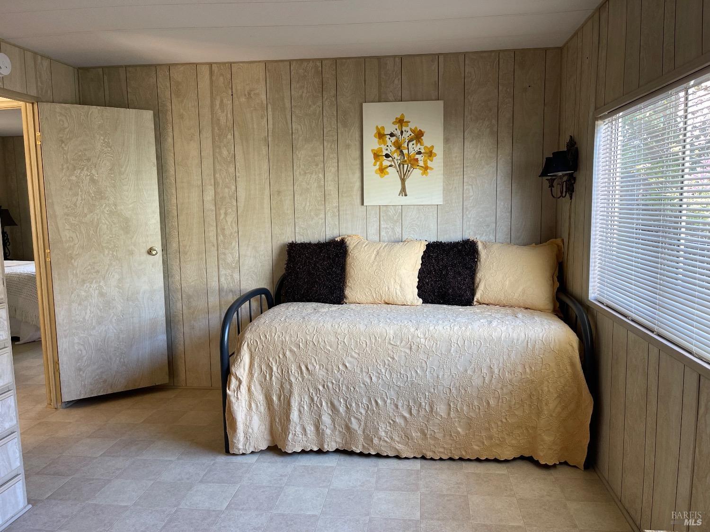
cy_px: 266
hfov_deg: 69.4
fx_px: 513
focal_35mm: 25
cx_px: 355
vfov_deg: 54.9
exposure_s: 1/60
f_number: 1.6
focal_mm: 5.1
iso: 80
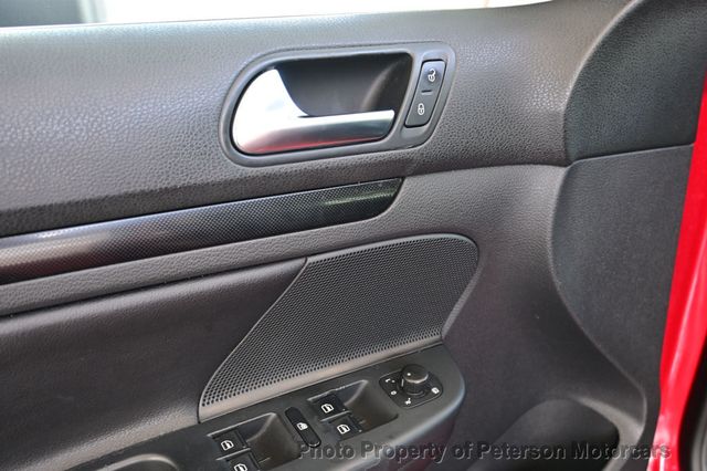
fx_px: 677
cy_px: 236
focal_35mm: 34
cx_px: 354
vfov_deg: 38.3
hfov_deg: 55.1
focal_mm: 23
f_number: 4.2
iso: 320
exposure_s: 1/40
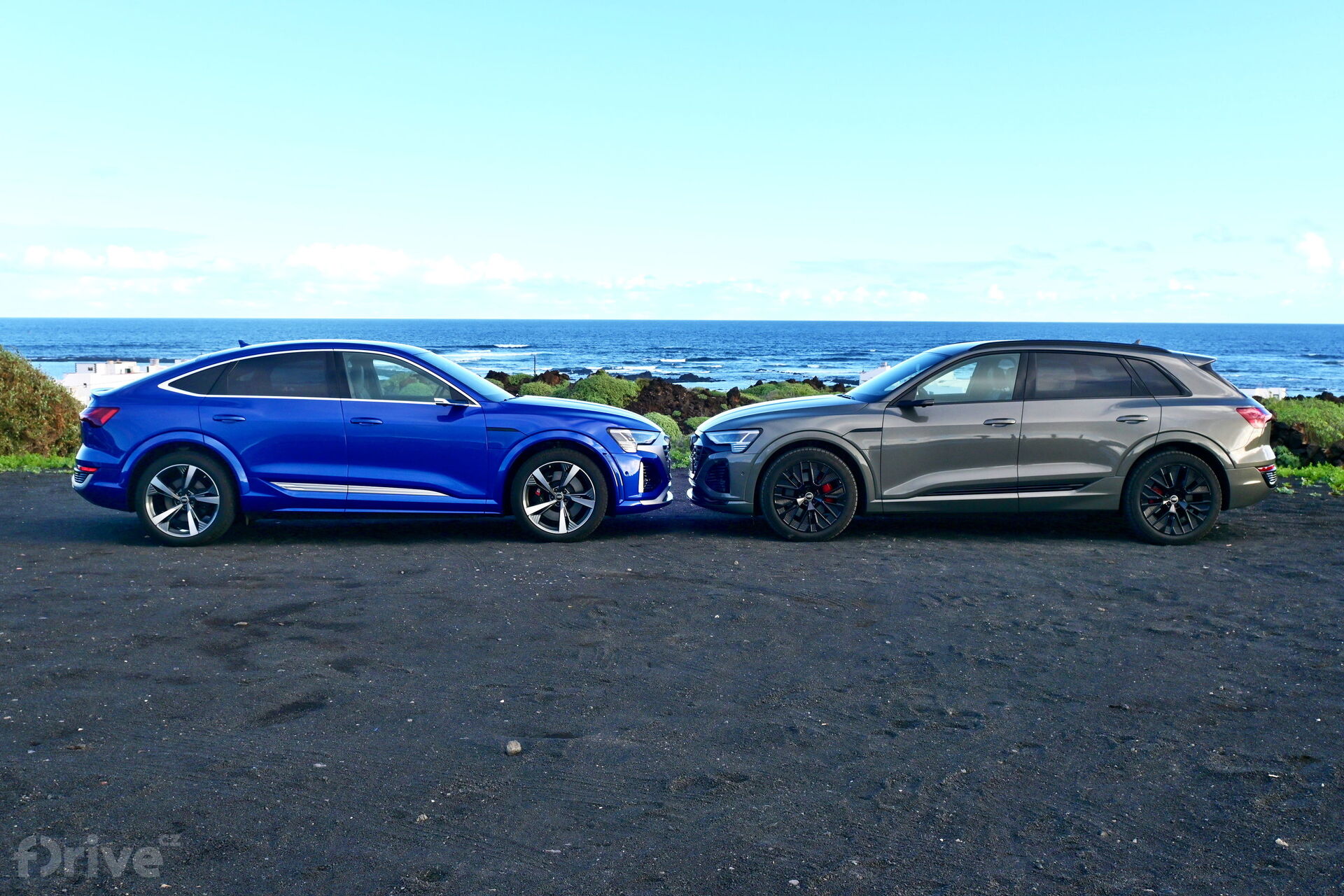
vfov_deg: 33.6
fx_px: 1484
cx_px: 672
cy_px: 448
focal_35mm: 40
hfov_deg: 48.7
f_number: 8
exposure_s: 1/250
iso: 100
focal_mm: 26.5
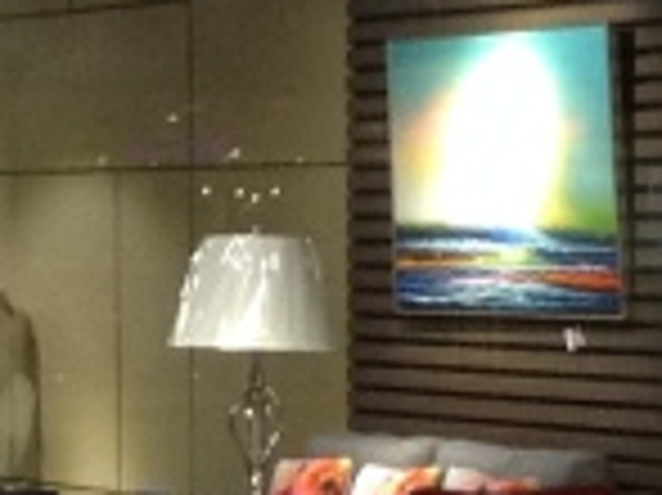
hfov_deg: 8.6
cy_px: 502
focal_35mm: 230
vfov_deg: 6.4
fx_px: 4395
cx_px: 270
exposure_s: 1/24
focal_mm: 3.3
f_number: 2.4
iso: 100
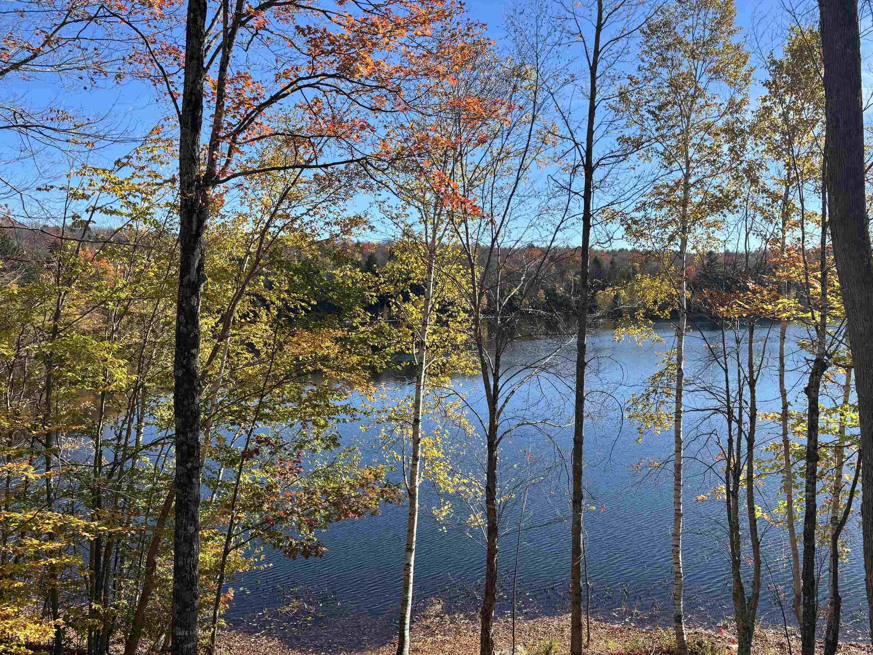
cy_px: 372
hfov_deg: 56.3
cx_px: 533
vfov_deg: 44.1
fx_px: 807
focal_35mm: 32
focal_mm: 5.96
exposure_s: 1/2024
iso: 50
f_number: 1.6
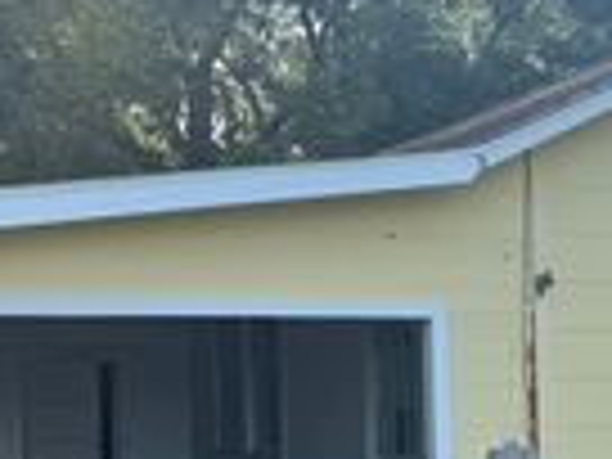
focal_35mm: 76
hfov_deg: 23.3
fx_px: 1344
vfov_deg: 19.2
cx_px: 754
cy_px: 353
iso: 80
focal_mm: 6.76
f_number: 1.78
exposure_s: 1/1010
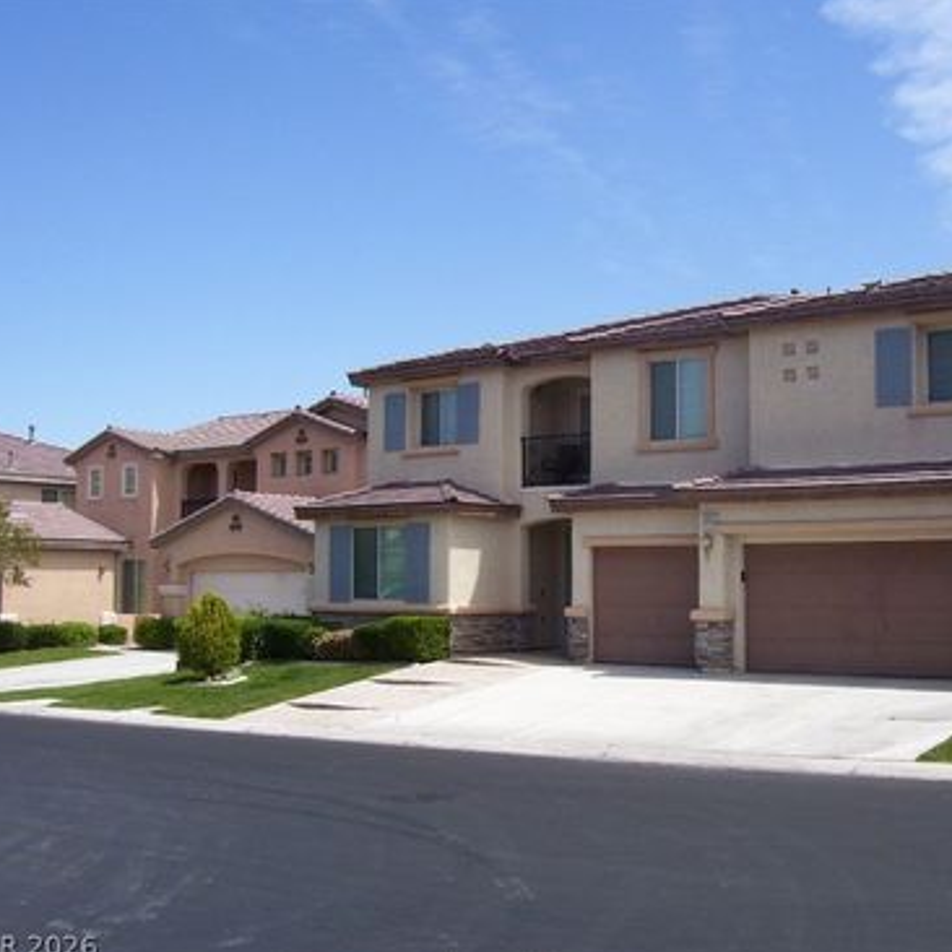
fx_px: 1276
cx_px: 609
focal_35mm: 41
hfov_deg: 40.6
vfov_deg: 40.9
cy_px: 480
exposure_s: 1/500
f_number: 4.8
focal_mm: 5.6
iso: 80
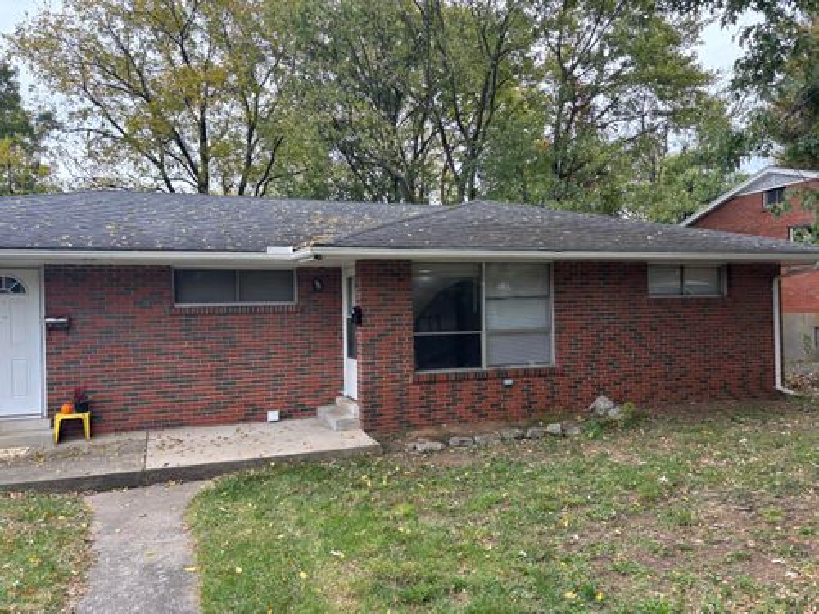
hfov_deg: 67.3
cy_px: 307
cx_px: 410
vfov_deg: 53.1
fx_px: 615
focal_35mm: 26
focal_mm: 5.96
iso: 40
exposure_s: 1/130
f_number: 1.6
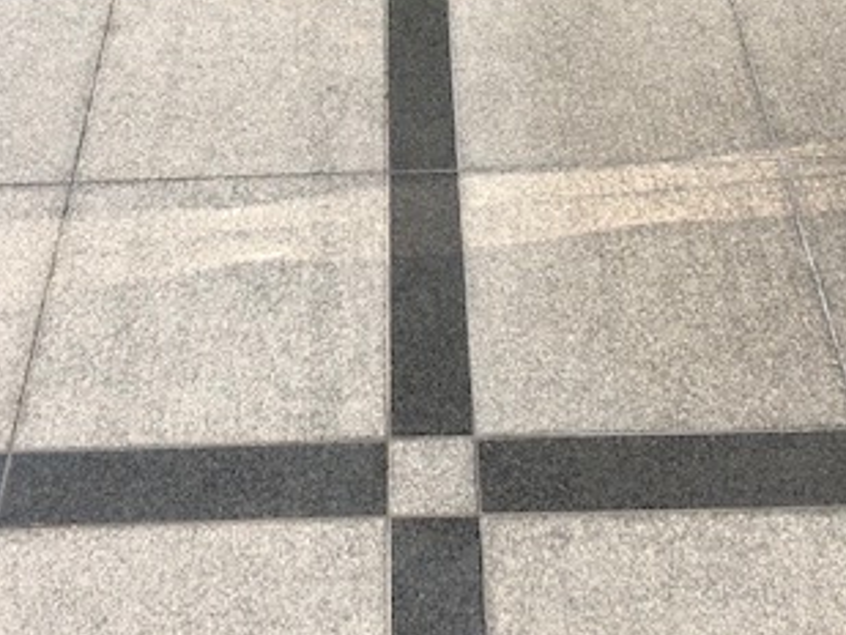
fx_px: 1418
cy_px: 104
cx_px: 383
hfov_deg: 33.2
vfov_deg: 24.7
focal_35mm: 58
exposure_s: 1/1200
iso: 20
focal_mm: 4
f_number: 1.8
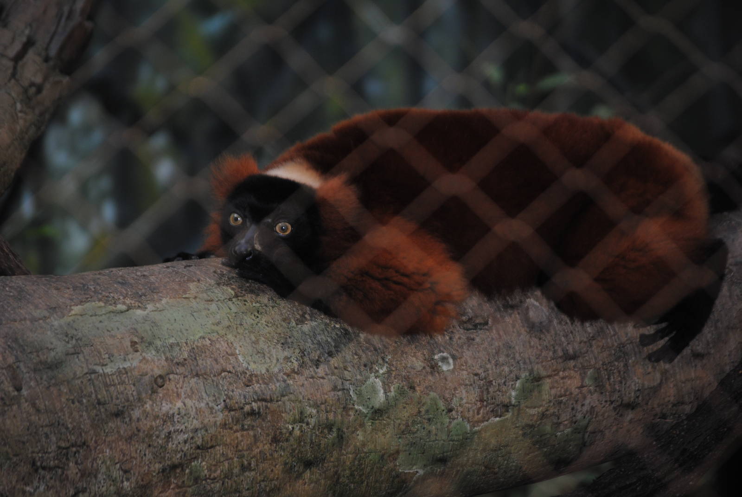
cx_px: 371
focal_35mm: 218
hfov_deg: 9.5
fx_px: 4488
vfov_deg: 6.3
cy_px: 248
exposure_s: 1/60
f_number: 5
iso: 200
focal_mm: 145
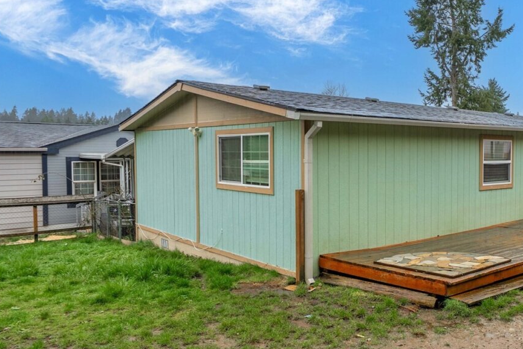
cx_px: 399
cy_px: 176
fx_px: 451
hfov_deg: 56.9
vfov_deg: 42.4
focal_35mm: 31
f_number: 7.1
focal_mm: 19
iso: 200
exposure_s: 1/30
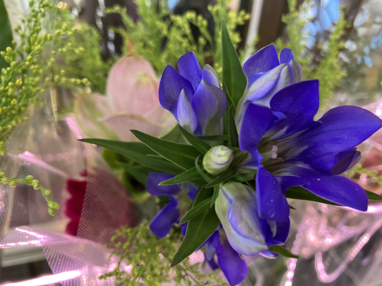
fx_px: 309
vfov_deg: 49.7
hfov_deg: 63.4
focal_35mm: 28
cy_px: 143
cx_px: 191
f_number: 1.8
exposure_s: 1/64
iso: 80
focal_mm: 3.99
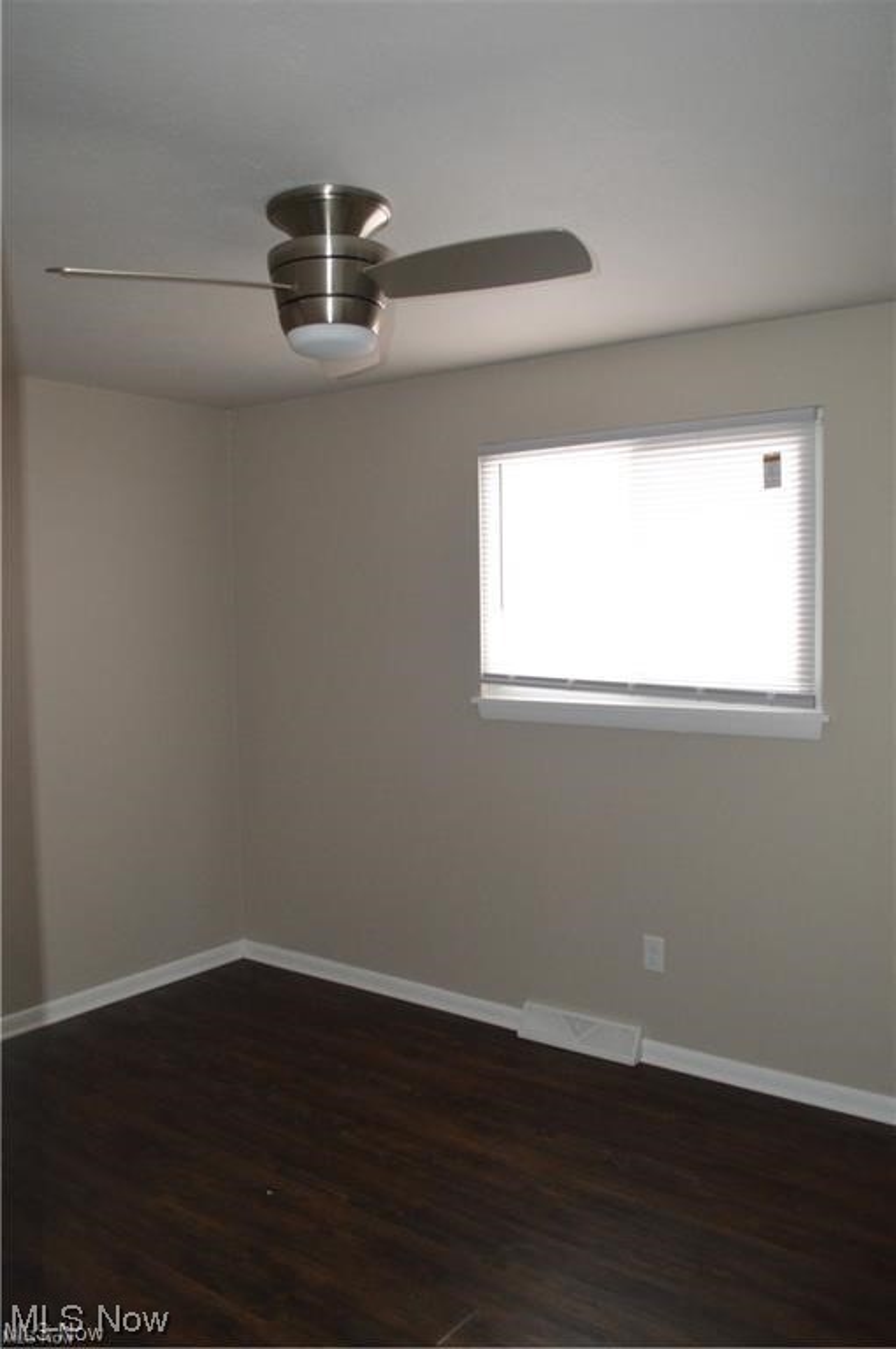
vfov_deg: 67.4
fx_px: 1011
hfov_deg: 47.8
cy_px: 674
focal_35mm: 27
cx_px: 448
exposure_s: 1/60
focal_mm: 18
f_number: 3.5
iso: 1600
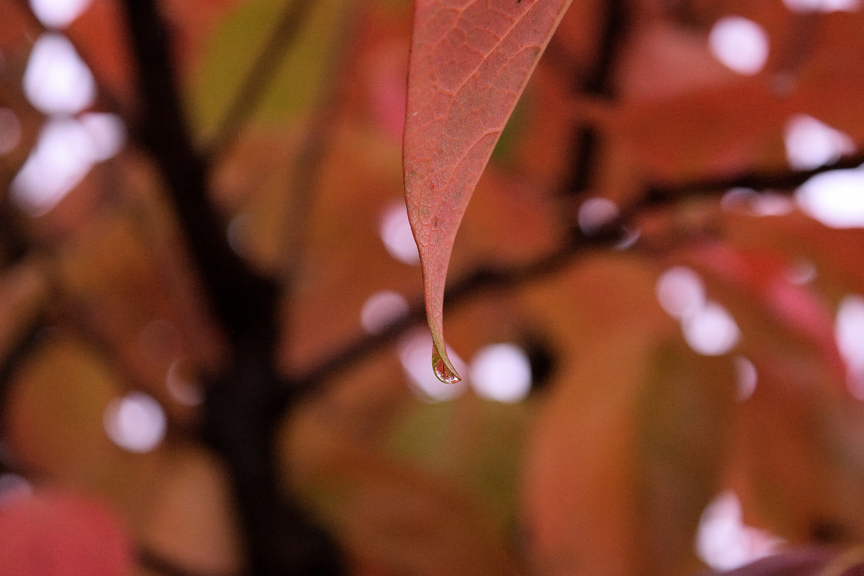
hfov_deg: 24.3
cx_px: 427
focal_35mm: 84
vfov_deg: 16.4
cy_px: 290
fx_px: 2004
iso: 2200
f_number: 5.6
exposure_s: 1/400
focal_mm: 55
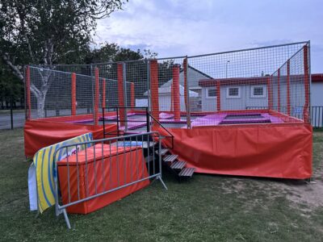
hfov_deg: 67.3
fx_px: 243
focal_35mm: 26
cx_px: 162
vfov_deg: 53.1
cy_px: 121
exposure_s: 1/42
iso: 500
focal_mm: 5.7
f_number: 1.5
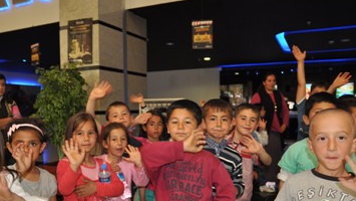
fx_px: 318
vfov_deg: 34.6
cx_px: 161
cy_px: 137
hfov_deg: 58.4
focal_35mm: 34
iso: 800
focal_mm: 17
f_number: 2.8
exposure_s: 1/60
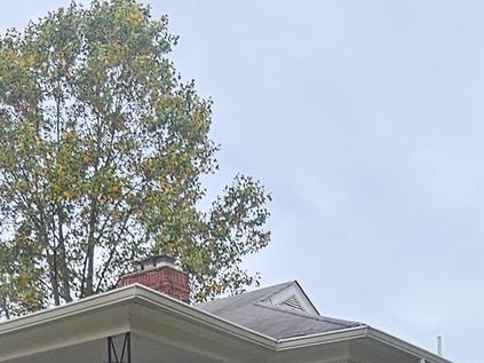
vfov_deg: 20.5
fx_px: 881
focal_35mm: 63
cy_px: 516
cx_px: 137
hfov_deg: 30.4
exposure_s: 1/528
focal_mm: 2.2
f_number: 2.2
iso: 50
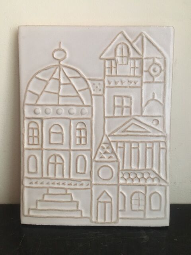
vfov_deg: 61.7
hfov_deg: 48.2
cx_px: 96
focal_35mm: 29
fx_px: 213
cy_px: 128
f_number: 2.2
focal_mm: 4.15
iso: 200
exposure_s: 1/25
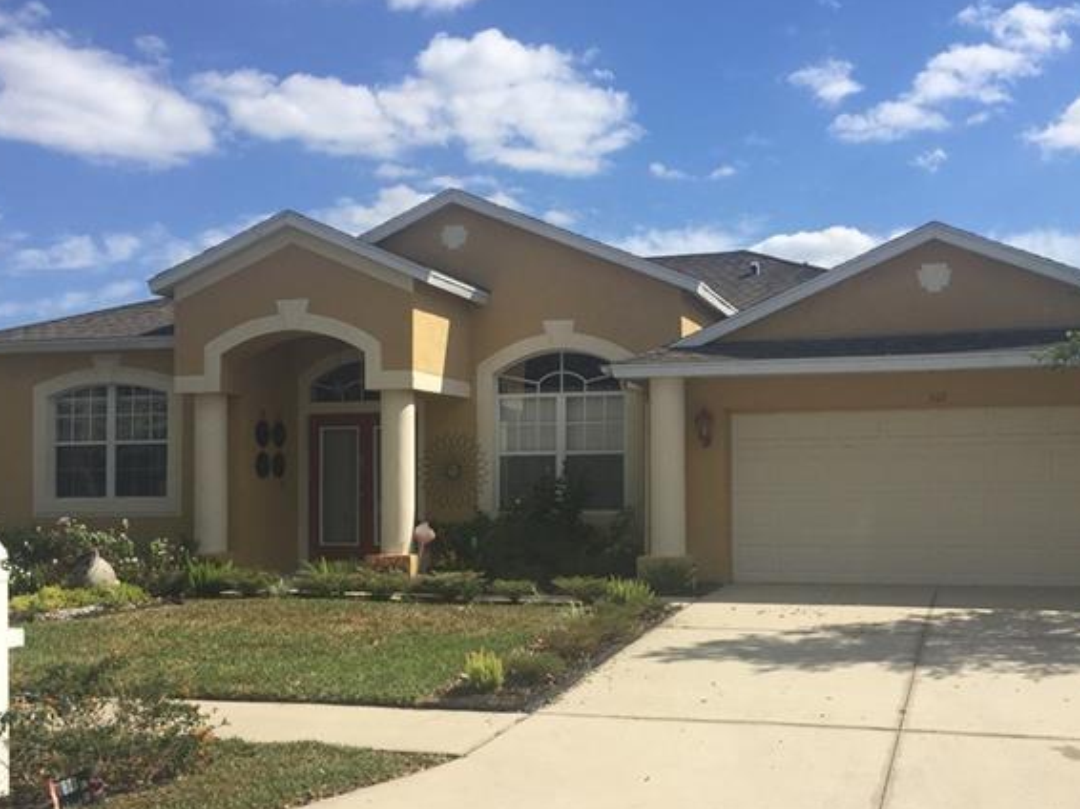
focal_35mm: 41
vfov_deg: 35.0
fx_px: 1279
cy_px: 473
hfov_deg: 45.7
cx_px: 616
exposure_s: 1/2639
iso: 32
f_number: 2.2
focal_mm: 4.15
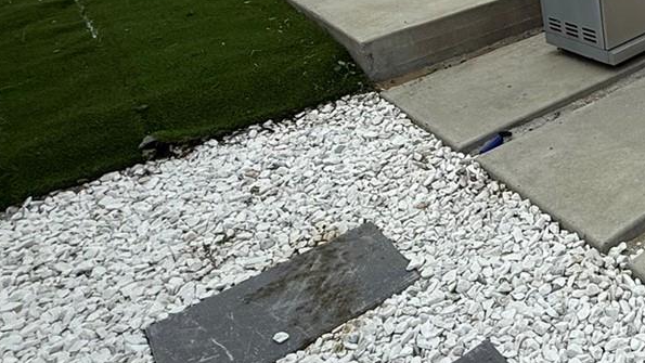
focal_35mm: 41
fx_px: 701
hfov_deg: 39.6
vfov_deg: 25.9
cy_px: -75
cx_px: 721
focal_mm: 2.22
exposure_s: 1/1497
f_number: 2.2
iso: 64
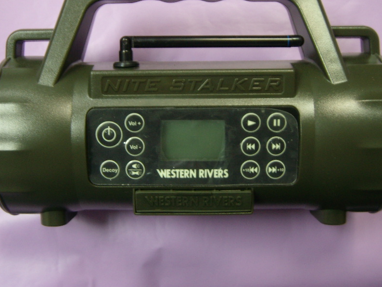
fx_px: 541
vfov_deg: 29.6
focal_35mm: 49
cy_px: 108
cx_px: 189
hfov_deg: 38.9
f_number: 3.5
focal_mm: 6.4
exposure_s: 1/5.78
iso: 100
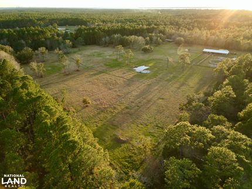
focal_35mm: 24
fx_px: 175
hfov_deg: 71.6
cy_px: 94
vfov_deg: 56.9
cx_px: 126
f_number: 2.8
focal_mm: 4.5
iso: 100
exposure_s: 1/90
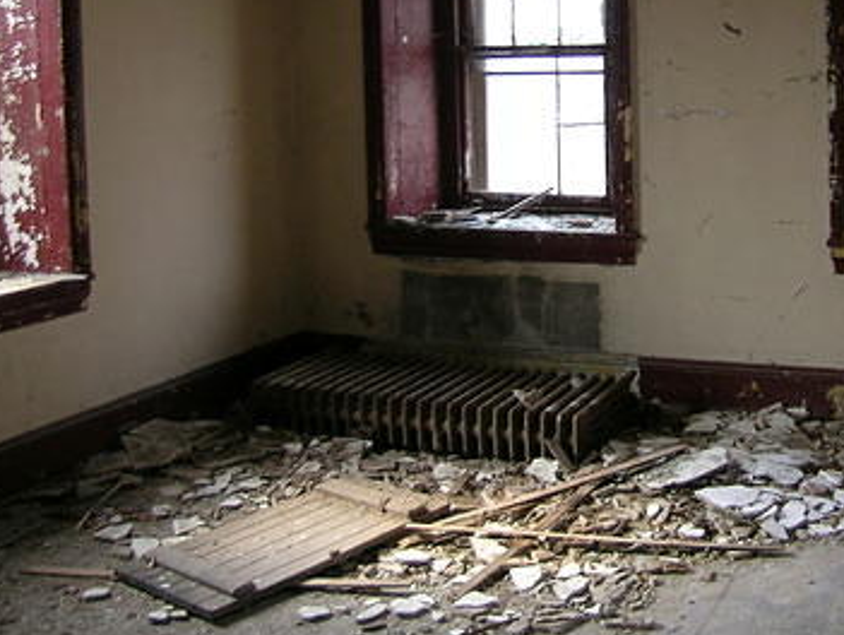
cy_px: 103
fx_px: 1245
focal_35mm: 51
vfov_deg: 27.9
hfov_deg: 36.8
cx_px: 599
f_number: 2.8
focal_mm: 5.8
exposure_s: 1/30.5
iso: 50
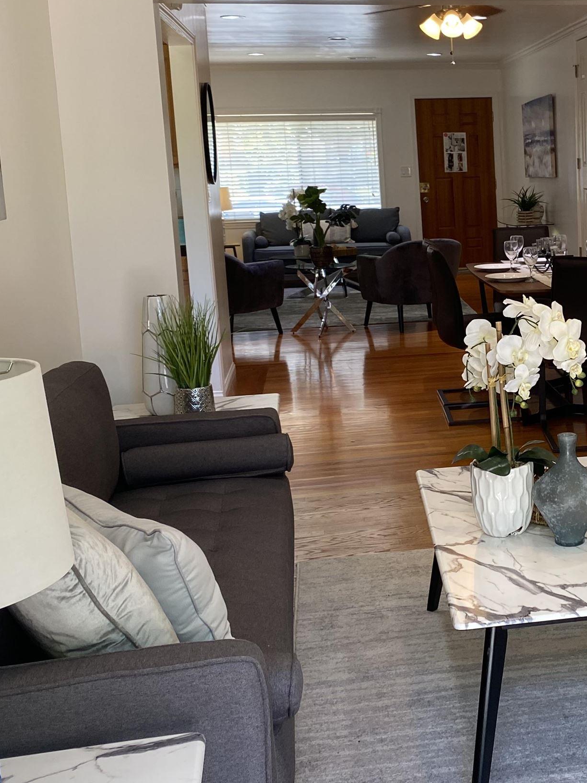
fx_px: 1108
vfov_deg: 38.8
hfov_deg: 28.1
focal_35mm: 49
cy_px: 324
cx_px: 568
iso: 80
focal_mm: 4.25
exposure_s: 1/120
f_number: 1.8
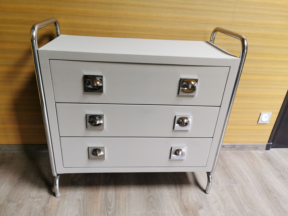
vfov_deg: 51.4
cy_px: 108
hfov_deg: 65.3
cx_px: 144
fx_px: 225
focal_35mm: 27
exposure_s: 1/60
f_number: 1.6
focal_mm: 5.56
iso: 200
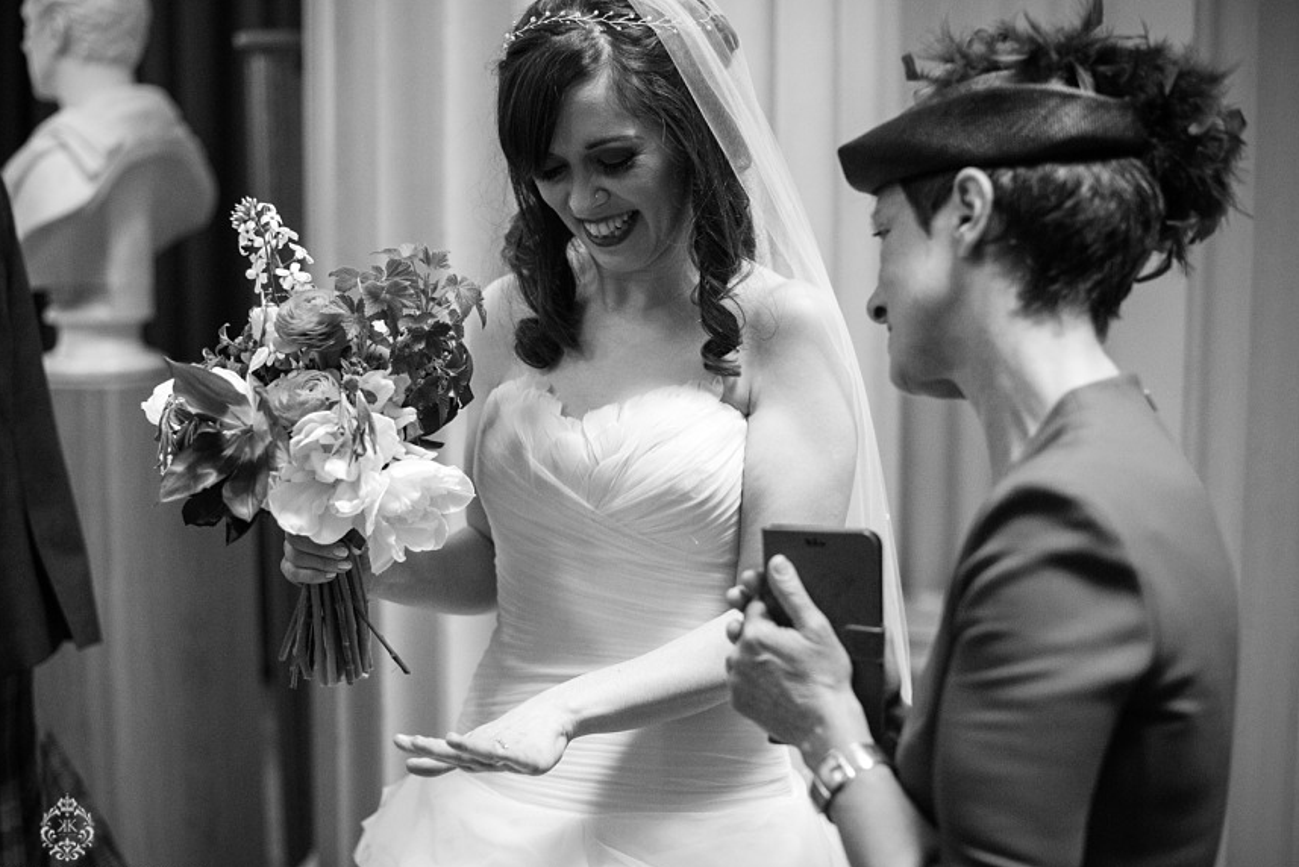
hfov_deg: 36.8
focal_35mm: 54
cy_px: 446
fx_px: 1949
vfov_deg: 25.1
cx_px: 608
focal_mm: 50
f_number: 2.2
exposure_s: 1/320
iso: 6400
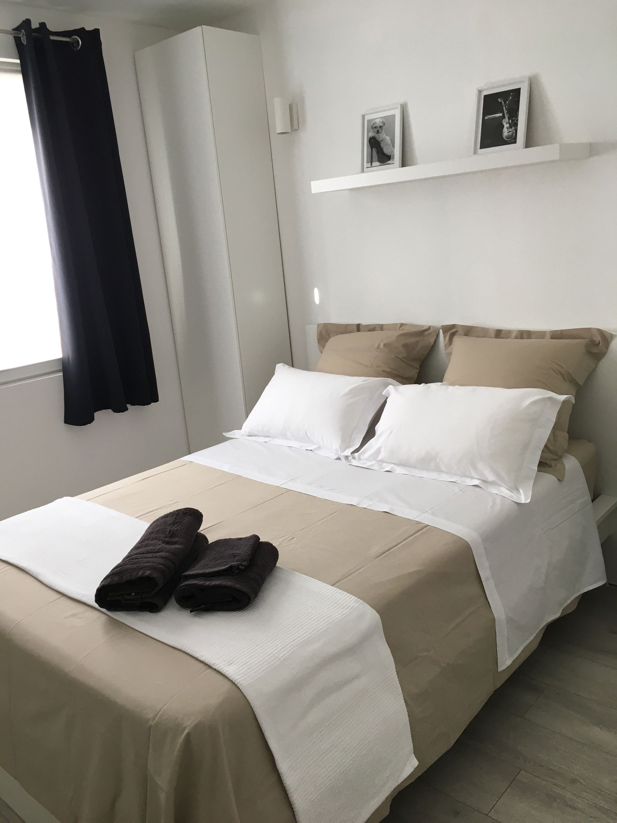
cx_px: 308
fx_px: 689
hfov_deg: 48.2
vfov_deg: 61.7
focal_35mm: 29
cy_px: 412
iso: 32
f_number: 2.2
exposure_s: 1/33
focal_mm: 4.15
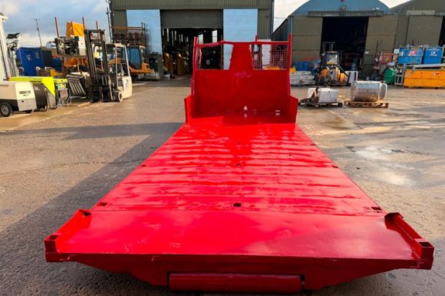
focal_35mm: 26
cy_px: 166
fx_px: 321
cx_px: 231
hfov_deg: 69.4
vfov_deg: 49.4
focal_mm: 6.76
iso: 80
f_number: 1.78
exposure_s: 1/1292
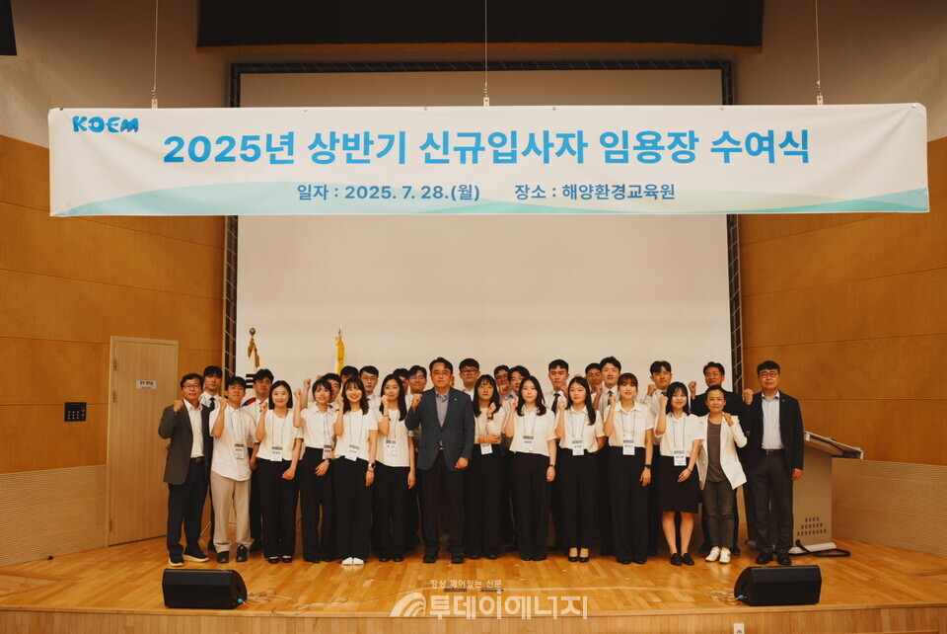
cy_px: 317
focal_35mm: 35
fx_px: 922
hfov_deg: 54.4
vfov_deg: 37.9
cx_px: 474
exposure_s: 1/60
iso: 100
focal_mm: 35
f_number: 1.6
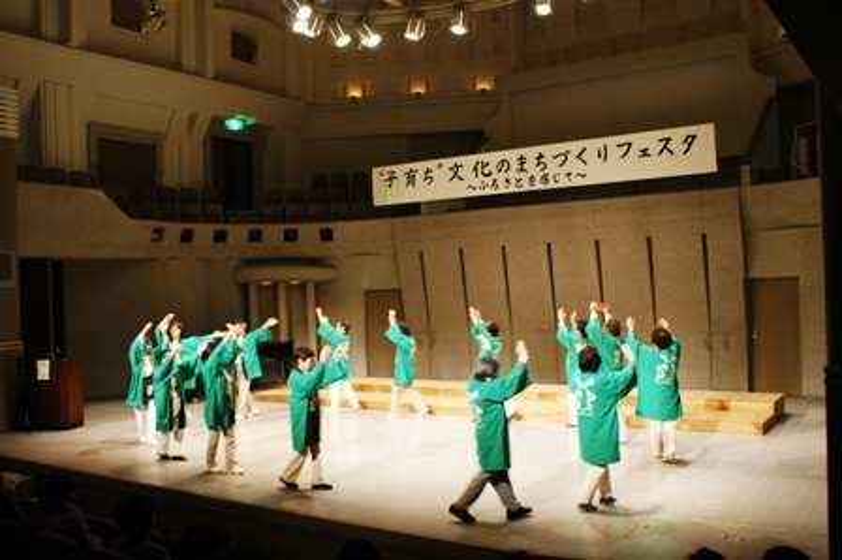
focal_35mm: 33
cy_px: 280
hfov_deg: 57.3
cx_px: 421
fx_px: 771
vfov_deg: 39.9
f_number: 5.6
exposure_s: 1/20
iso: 400
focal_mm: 22
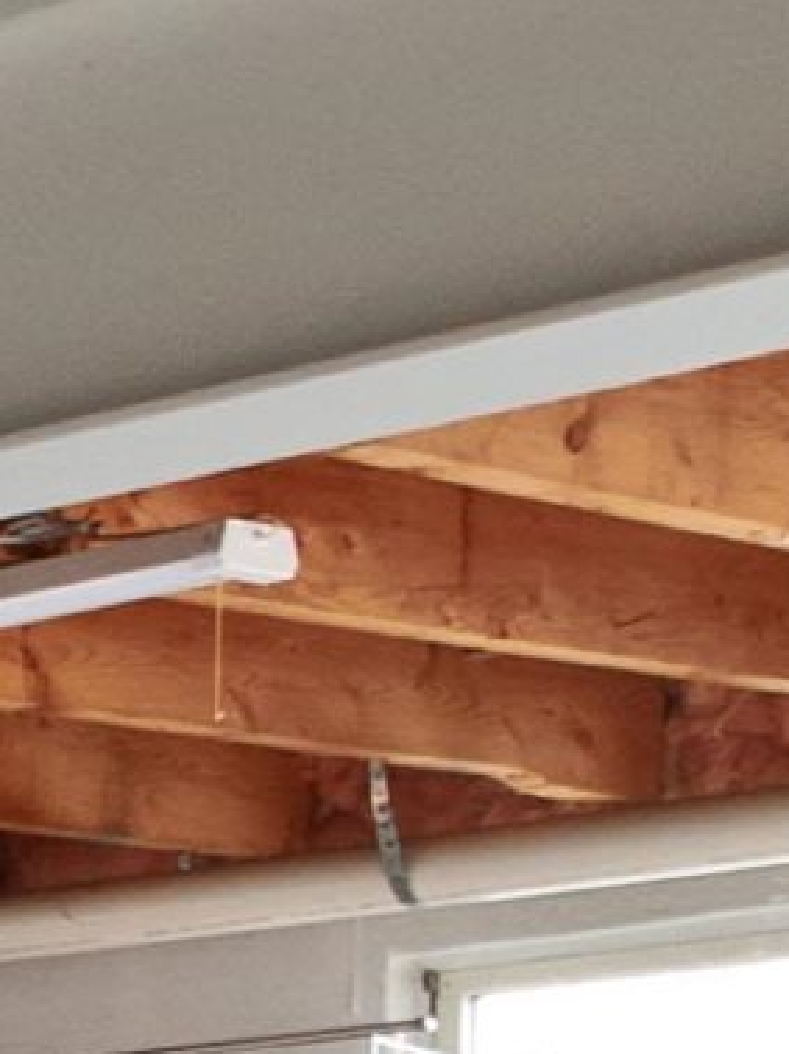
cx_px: -3078
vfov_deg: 12.5
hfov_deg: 6.4
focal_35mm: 141
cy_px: 2010
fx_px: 4290
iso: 200
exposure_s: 1.1
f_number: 9
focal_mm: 12
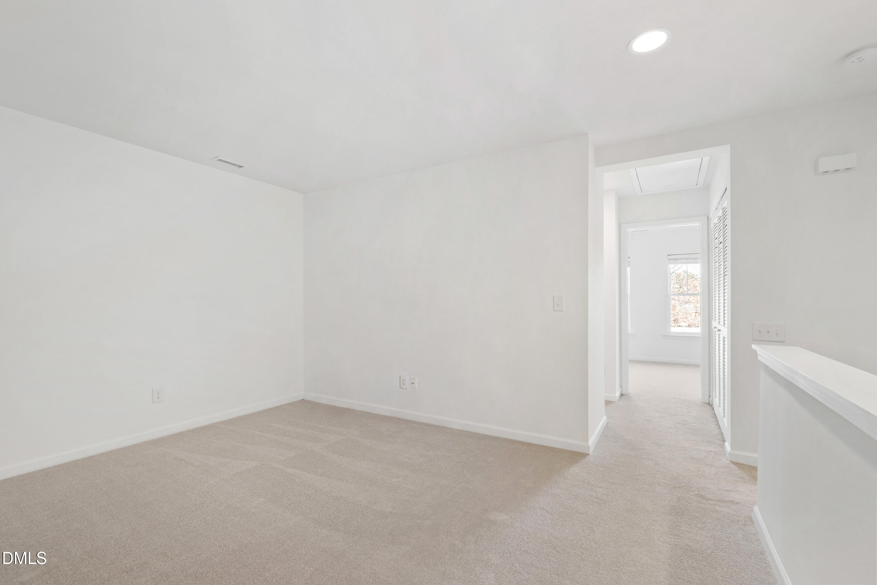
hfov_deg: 100.4
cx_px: 438
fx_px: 365
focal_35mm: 15
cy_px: 292
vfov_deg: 77.3
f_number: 8
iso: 100
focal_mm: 10
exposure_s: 1/1.25
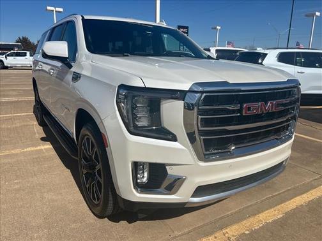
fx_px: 242
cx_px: 161
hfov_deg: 67.3
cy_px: 120
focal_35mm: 26
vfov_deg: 53.1
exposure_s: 1/8000
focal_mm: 5.7
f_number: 1.5
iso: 50
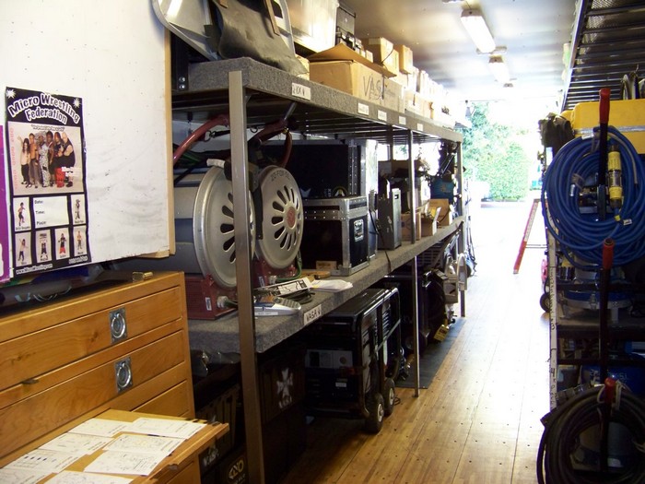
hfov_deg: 51.4
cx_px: 322
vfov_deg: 39.7
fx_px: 671
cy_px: 242
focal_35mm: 36
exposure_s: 1/30
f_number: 2.8
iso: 200
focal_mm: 5.85
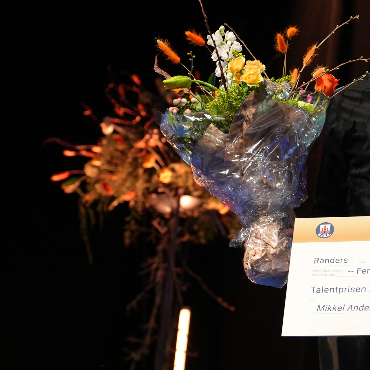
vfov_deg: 12.0
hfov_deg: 12.0
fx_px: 1753
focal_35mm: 145
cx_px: 301
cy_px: 170
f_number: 4
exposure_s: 1/160
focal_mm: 88
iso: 1000
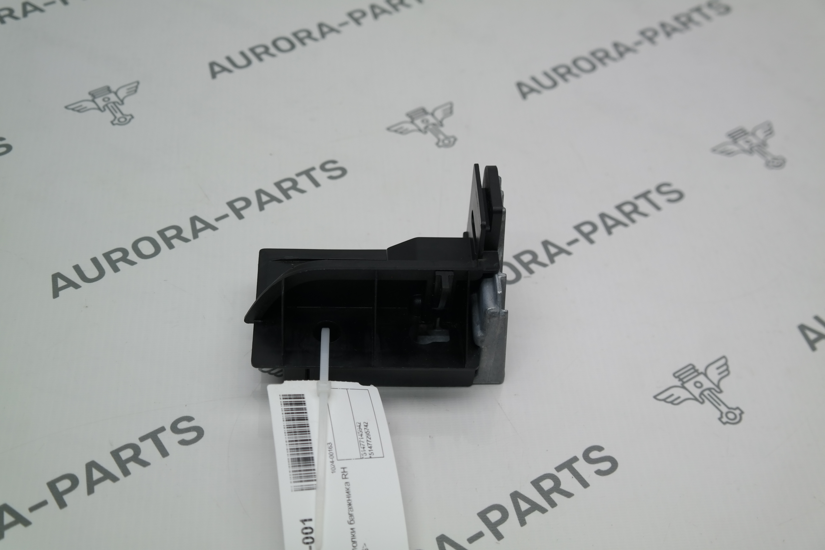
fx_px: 1398
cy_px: 275
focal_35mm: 61
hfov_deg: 32.9
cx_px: 412
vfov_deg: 22.3
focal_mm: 40
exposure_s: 1/80
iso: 200
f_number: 5
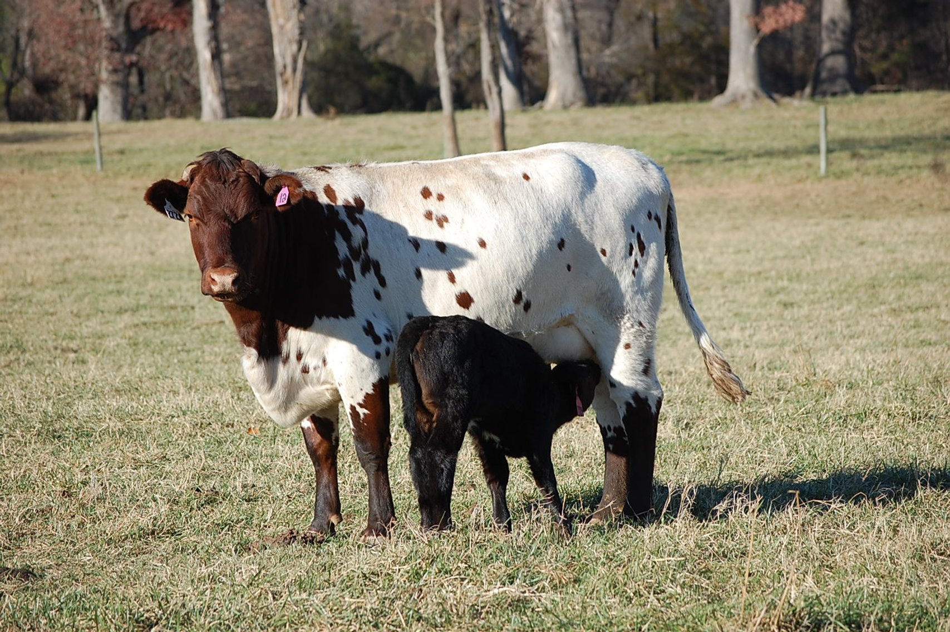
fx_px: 4153
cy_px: 316
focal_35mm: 158
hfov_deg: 13.1
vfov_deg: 8.7
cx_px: 475
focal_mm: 105
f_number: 6.3
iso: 200
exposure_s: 1/640
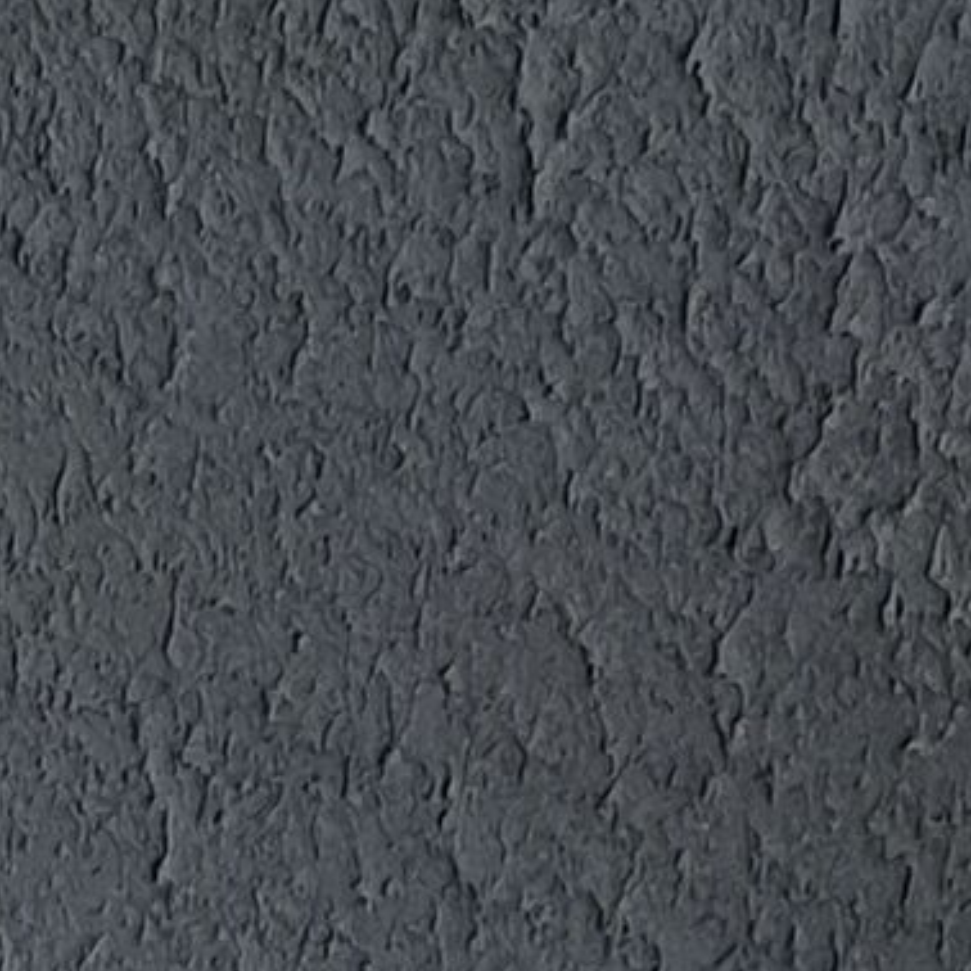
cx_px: -1079
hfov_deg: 7.7
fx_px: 6823
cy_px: 437
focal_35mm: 215
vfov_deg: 8.1
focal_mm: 5.4
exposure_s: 1/180
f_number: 1.8
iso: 125
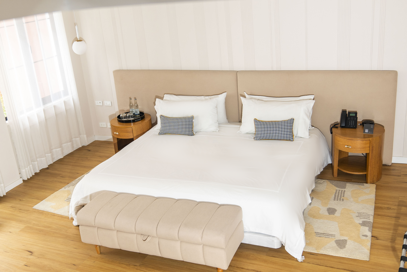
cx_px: 204
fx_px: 418
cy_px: 136
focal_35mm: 37
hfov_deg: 51.9
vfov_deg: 35.9
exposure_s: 1/125
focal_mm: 25
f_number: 2.8
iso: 200
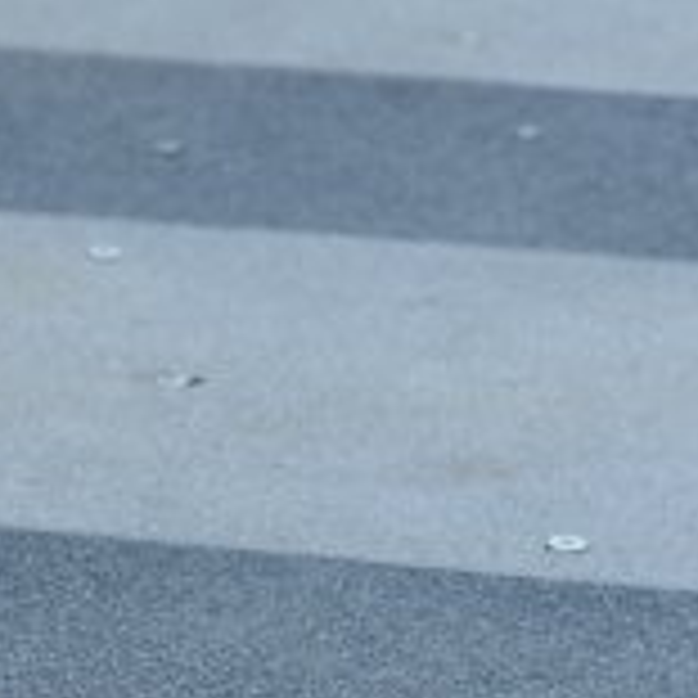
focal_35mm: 286
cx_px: -266
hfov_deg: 6.1
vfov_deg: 6.1
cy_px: 662
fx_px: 6525
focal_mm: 85
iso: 100
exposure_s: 1/400
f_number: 2.8
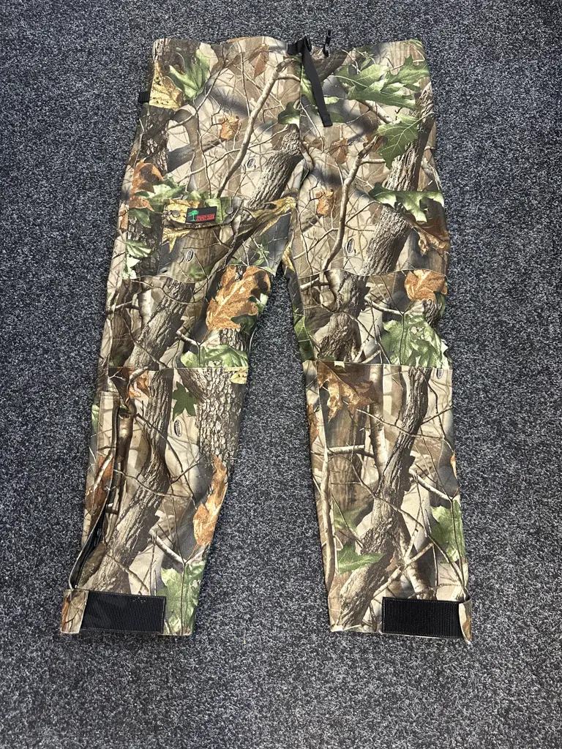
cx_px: 281
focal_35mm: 24
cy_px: 374
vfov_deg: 71.6
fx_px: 520
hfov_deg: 56.8
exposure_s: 1/50
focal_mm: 6.86
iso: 400
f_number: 1.78
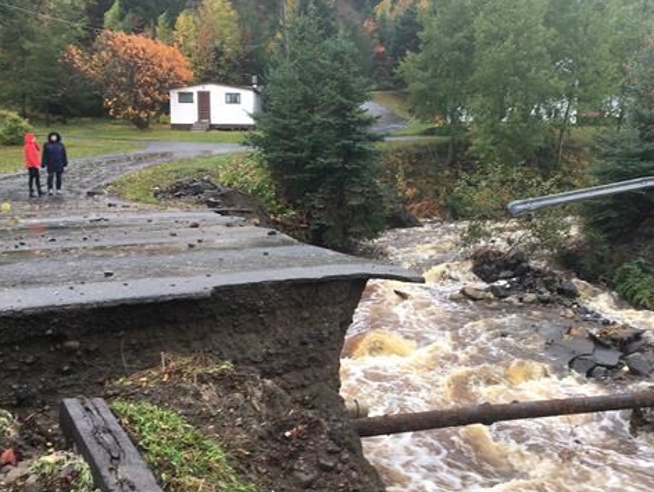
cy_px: 267
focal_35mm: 40
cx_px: 400
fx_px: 756
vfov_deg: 36.0
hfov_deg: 46.4
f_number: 2.2
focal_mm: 4.15
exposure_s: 1/60
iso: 25
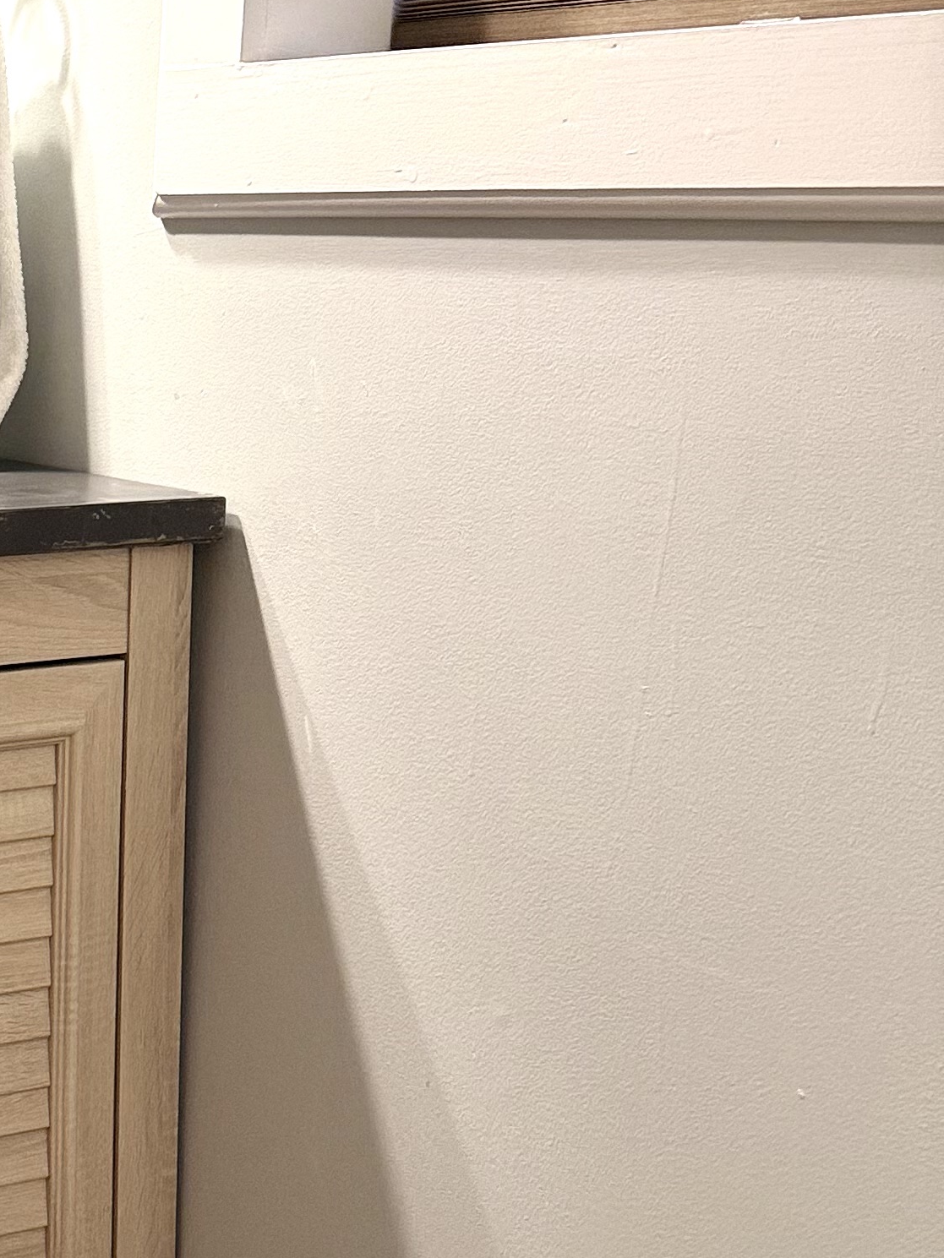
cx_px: -333
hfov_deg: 20.4
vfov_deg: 29.8
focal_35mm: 65
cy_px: 558
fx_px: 2363
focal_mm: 6.76
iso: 200
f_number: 1.78
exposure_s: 1/76
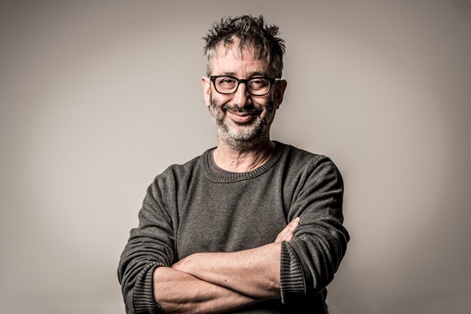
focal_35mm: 65
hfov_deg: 31.0
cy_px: 157
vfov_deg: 20.9
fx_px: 851
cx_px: 236
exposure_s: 1/160
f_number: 6.3
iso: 200
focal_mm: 65
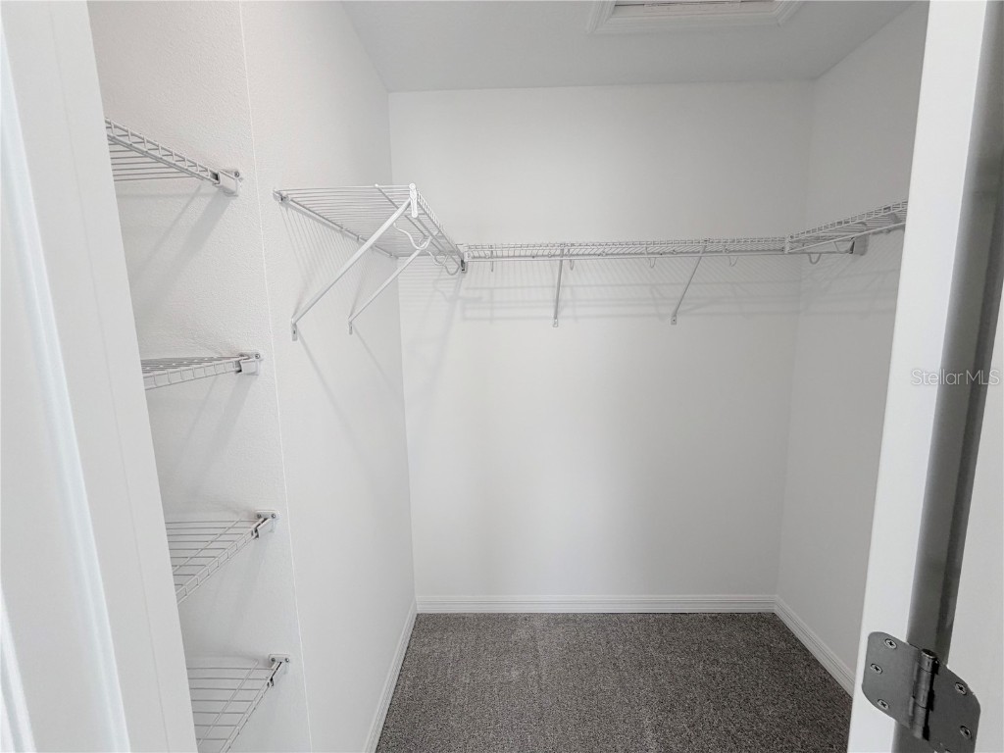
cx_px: 502
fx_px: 406
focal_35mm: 14
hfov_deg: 102.1
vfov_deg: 85.7
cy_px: 376
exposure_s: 1/121
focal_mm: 2.22
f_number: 2.2
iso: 80
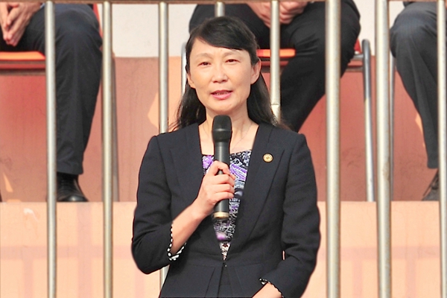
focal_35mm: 200
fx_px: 2483
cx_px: 224
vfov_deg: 6.9
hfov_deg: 10.3
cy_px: 149
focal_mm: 200
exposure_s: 1/1000
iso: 200
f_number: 5.6
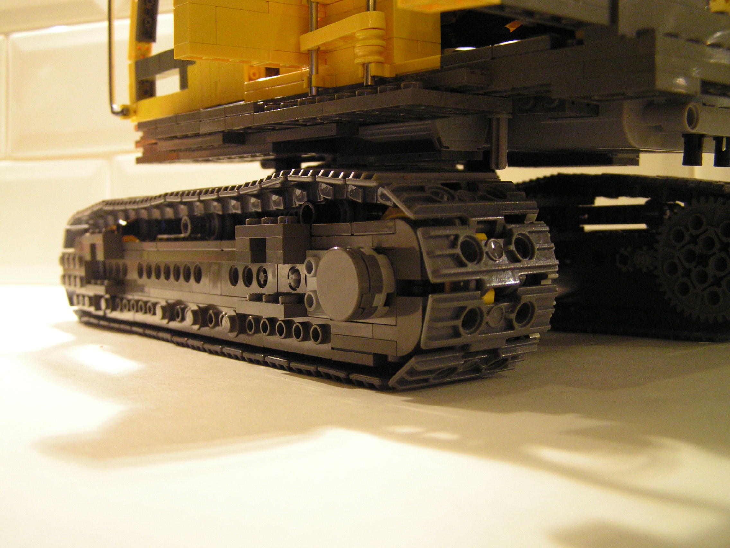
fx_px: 801
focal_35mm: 38
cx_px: 365
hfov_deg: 49.0
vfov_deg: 37.7
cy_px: 274
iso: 200
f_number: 2.8
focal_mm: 6.3
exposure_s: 1/13
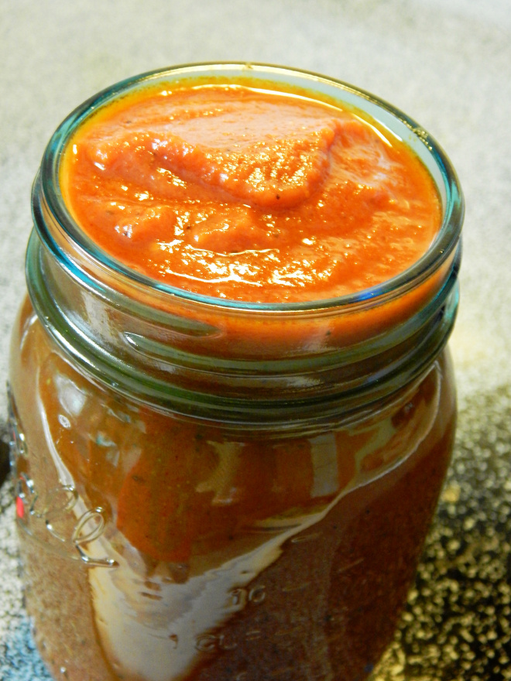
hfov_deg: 24.0
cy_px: 340
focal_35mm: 61
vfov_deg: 31.7
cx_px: 256
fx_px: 1201
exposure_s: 1/6
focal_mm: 10.9
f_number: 4
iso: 800
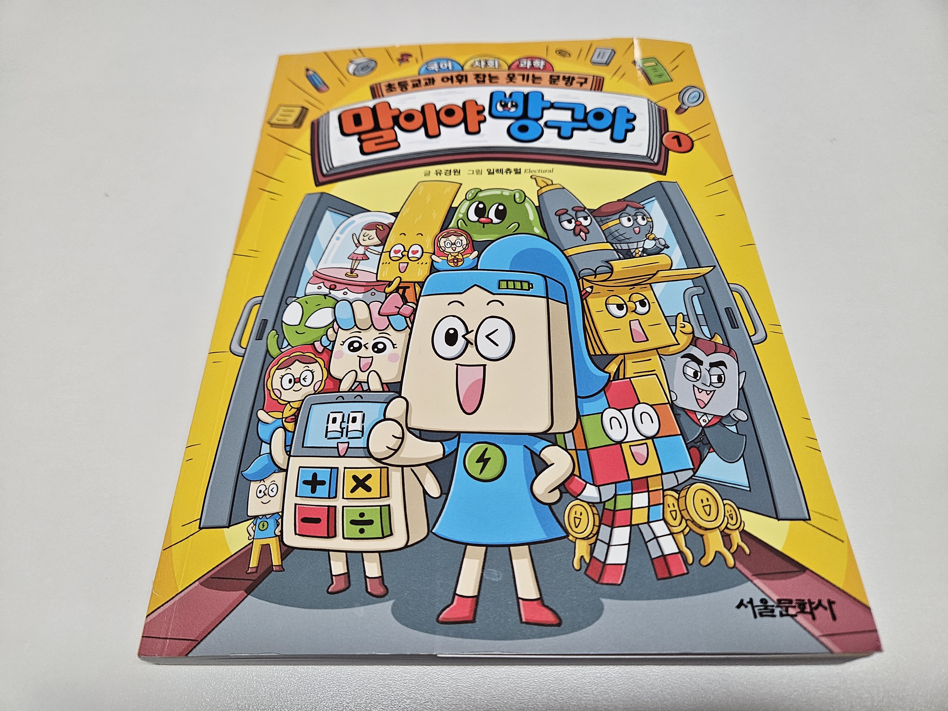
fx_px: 630
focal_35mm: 23
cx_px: 474
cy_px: 356
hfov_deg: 73.9
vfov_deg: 58.9
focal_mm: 5.4
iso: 250
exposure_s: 1/120
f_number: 1.8
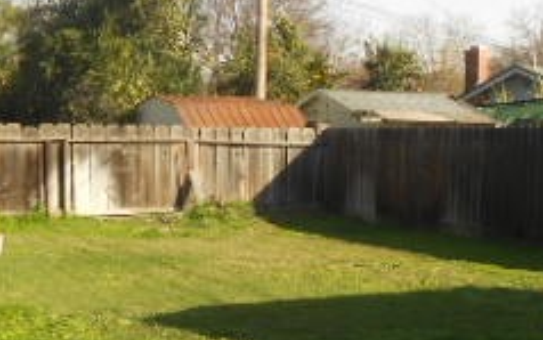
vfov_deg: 17.6
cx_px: 308
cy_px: 237
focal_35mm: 74
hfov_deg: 27.8
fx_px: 1096
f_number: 3.2
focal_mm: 4.6
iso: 80
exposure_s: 1/500
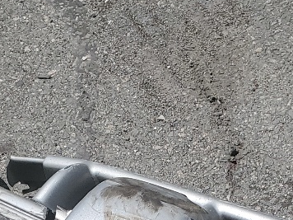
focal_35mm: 117
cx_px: 217
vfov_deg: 11.5
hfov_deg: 16.7
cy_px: 429
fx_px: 990
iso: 50
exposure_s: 1/10000
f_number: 1.5
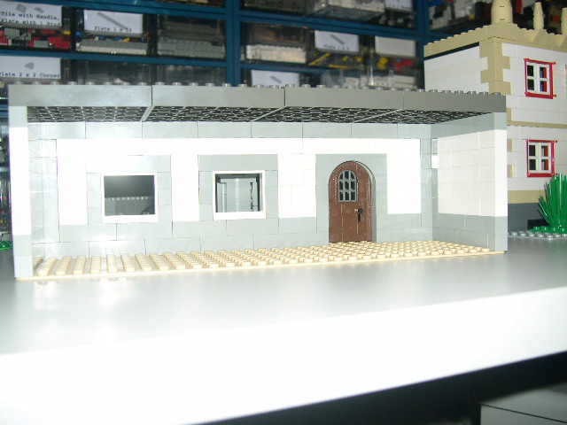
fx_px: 622
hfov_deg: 49.0
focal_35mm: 38
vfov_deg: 37.7
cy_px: 212
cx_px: 284
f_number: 2.8
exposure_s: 1/60
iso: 100
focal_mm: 8
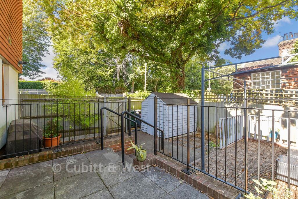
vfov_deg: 77.3
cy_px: 100
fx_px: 124
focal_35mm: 15
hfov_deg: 100.4
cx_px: 149
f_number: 8
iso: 160
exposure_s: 1/40
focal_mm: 10
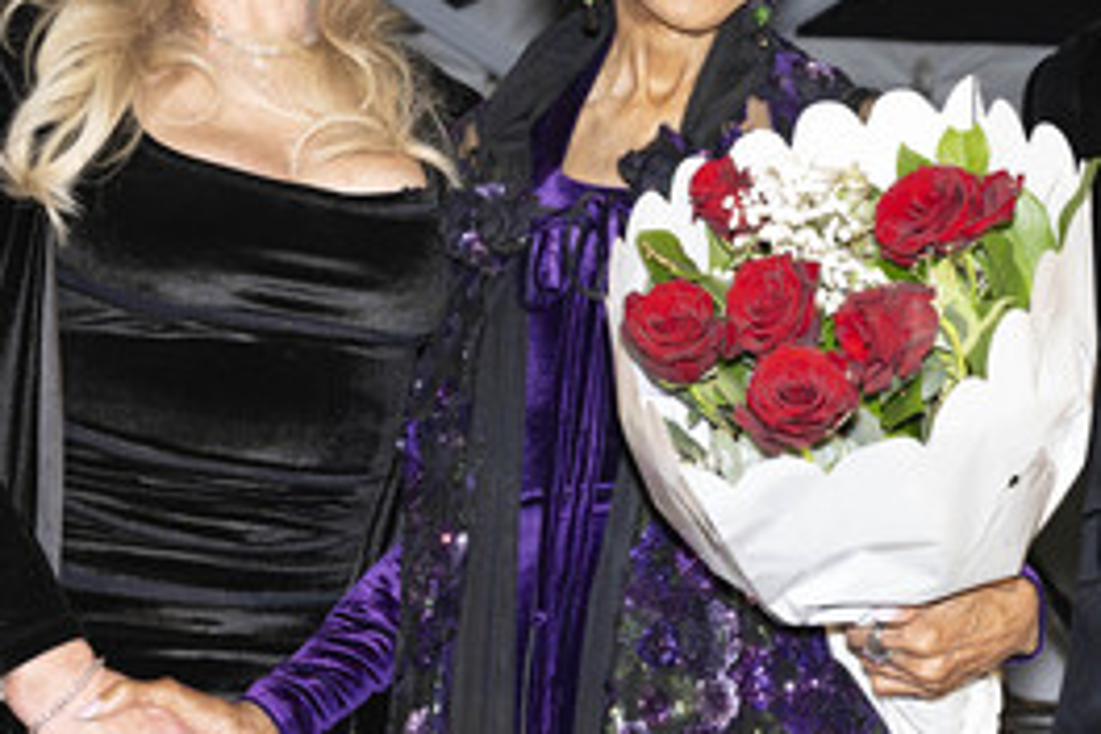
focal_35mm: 82
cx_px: 765
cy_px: 167
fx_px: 2508
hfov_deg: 24.6
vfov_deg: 16.6
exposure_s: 1/200
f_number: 5.6
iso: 800
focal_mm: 48
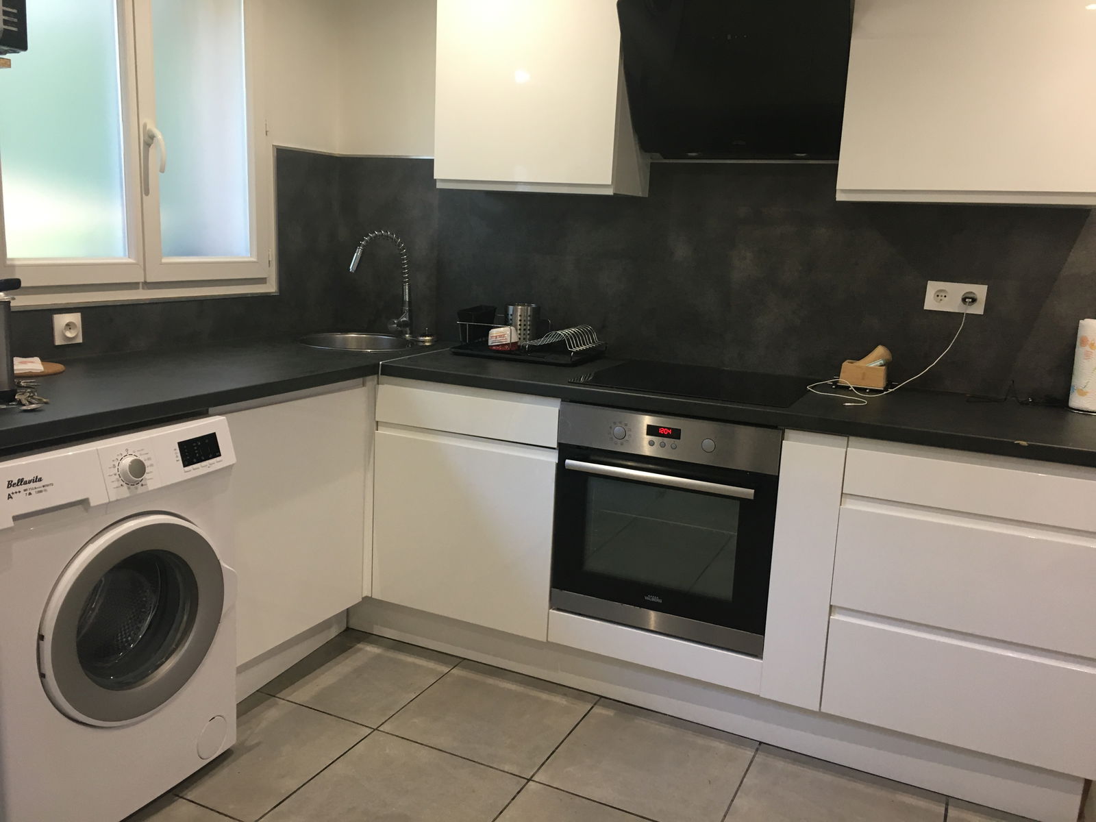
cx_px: 548
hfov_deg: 61.7
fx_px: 918
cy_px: 411
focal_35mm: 29
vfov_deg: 48.2
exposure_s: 1/33
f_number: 2.2
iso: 100
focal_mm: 4.15
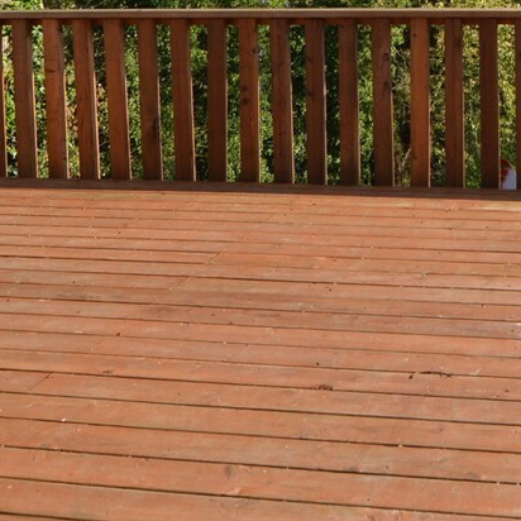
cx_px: 572
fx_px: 983
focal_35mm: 58
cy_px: -77
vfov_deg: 26.8
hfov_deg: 27.2
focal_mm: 11
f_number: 7.1
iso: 100
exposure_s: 1/200
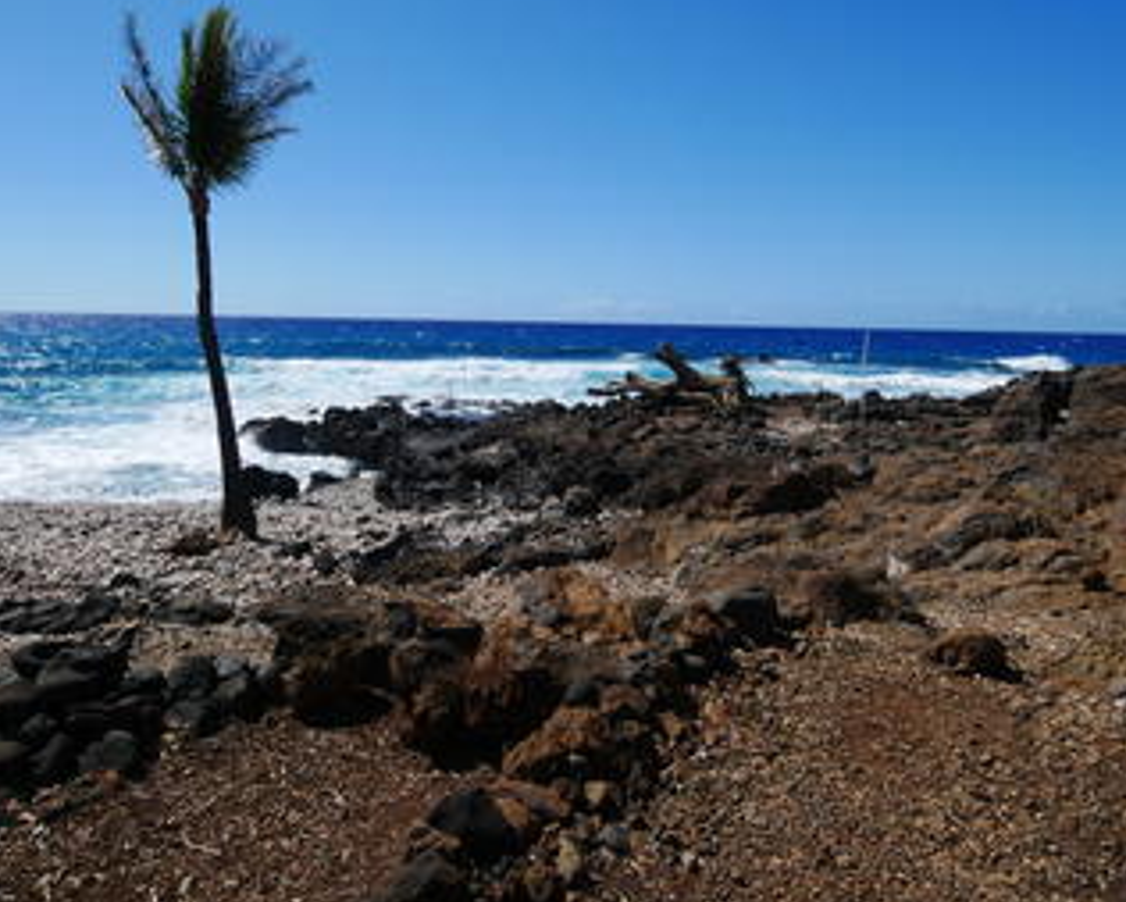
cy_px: 317
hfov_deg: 68.1
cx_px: 563
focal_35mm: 25
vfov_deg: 55.9
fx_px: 833
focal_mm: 9
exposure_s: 1/640
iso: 200
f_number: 9
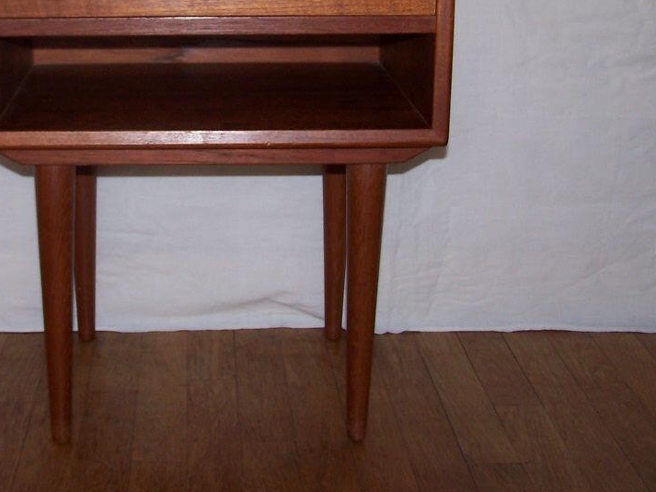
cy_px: 107
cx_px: 210
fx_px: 1212
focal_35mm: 64
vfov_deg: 22.6
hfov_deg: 30.0
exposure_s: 1/60
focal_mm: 6.3
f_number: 2.8
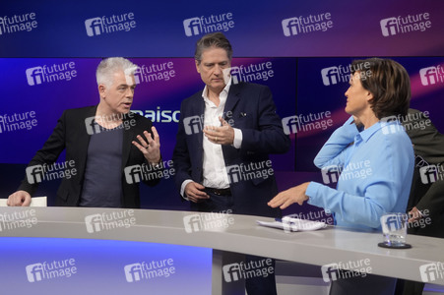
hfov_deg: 43.6
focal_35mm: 45
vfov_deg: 29.8
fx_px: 555
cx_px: 222
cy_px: 148
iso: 640
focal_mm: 30
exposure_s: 1/250
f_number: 2.2
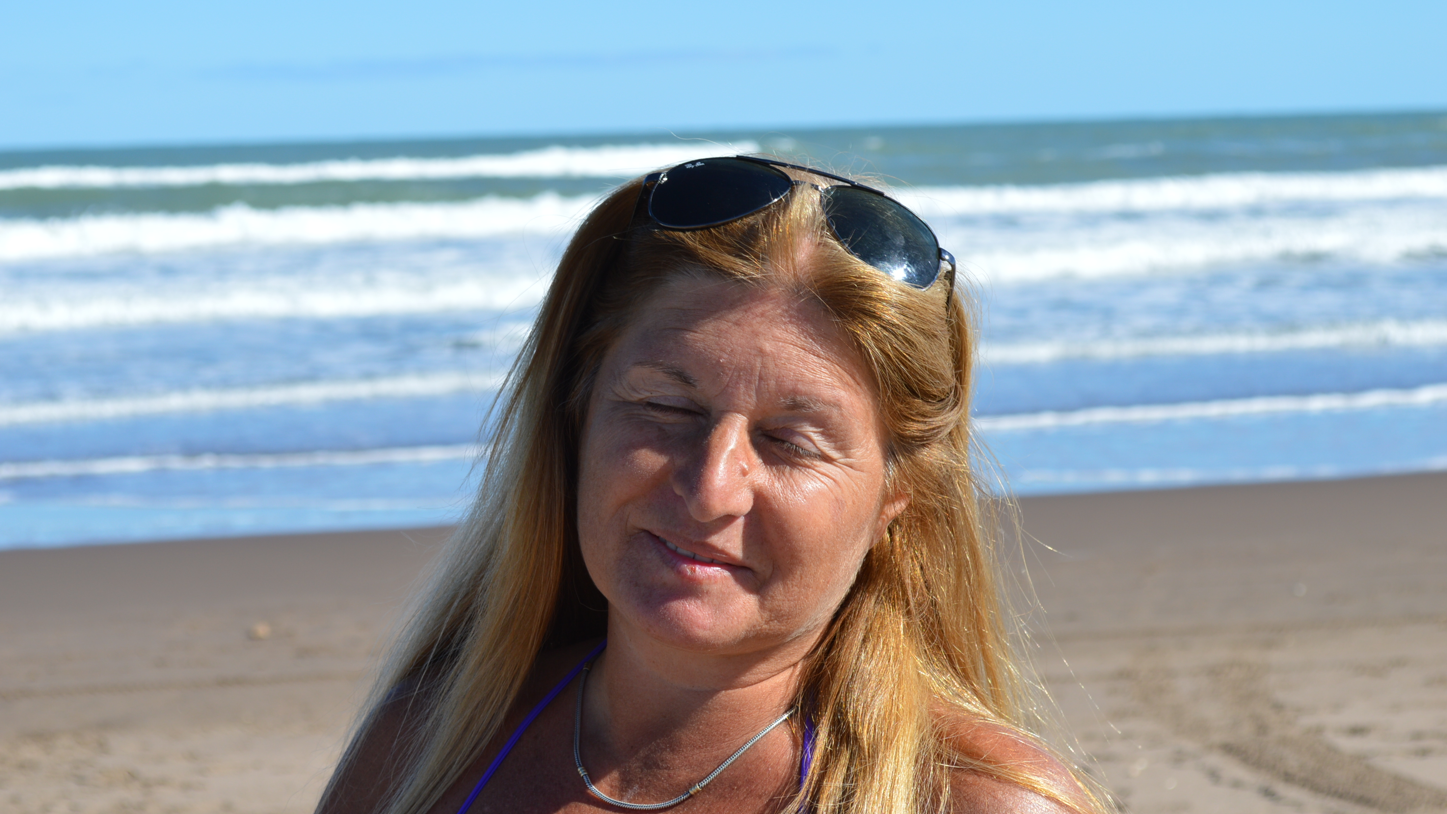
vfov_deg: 14.0
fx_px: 3320
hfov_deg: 24.6
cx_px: 724
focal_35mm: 87
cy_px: 435
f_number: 8
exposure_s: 1/250
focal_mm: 55
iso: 100
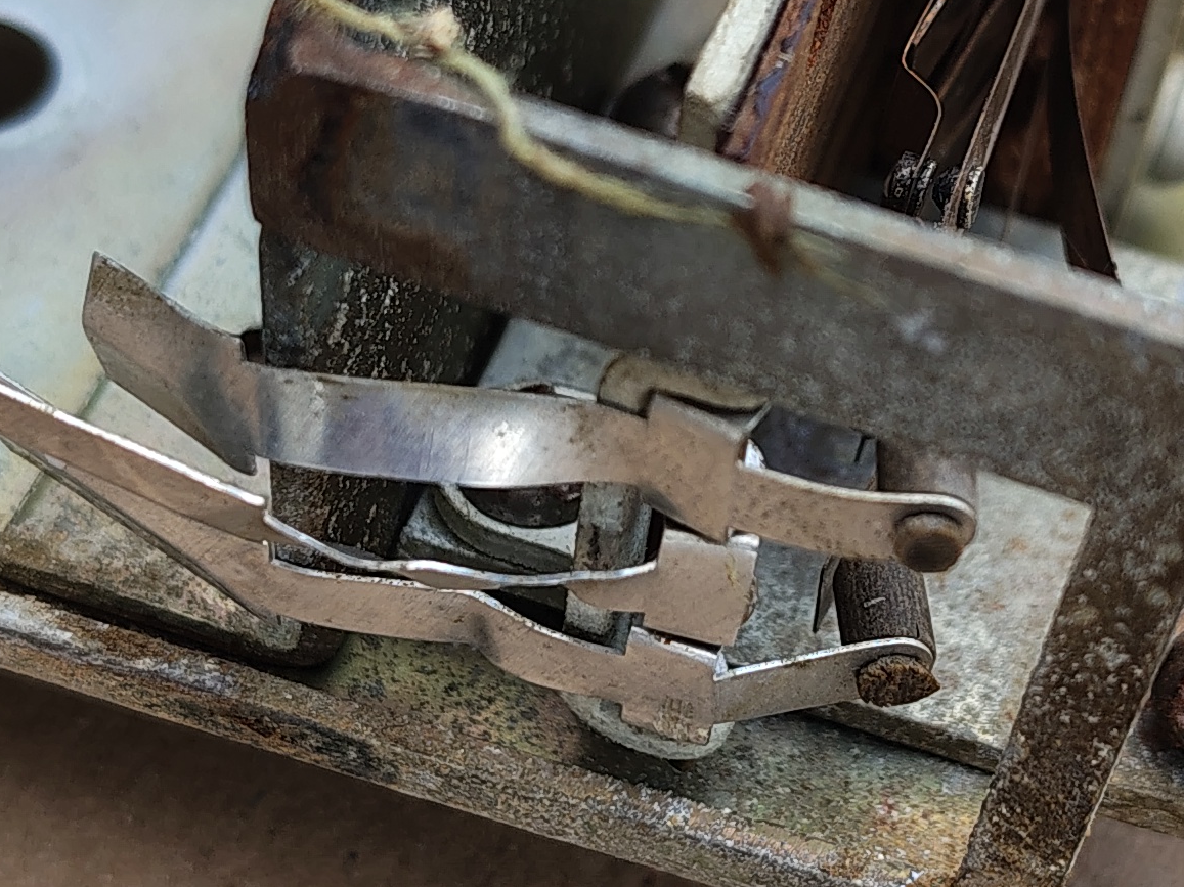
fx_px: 2906
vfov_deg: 17.3
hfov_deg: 23.0
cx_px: 676
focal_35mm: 85
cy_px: 335
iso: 100
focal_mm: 5.56
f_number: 1.8
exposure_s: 1/424
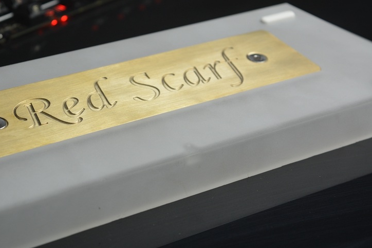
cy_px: 97
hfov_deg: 19.9
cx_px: 141
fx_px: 1060
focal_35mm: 103
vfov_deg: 13.3
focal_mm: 55
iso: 200
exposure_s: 1/30
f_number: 5.6
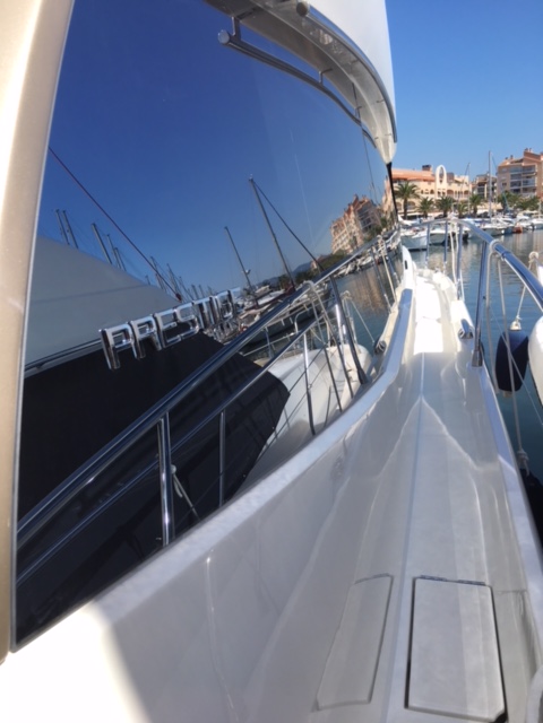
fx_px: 607
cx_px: 272
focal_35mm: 29
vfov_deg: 61.7
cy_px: 362
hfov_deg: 48.2
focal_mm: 4.15
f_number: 2.2
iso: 25
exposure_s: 1/1508
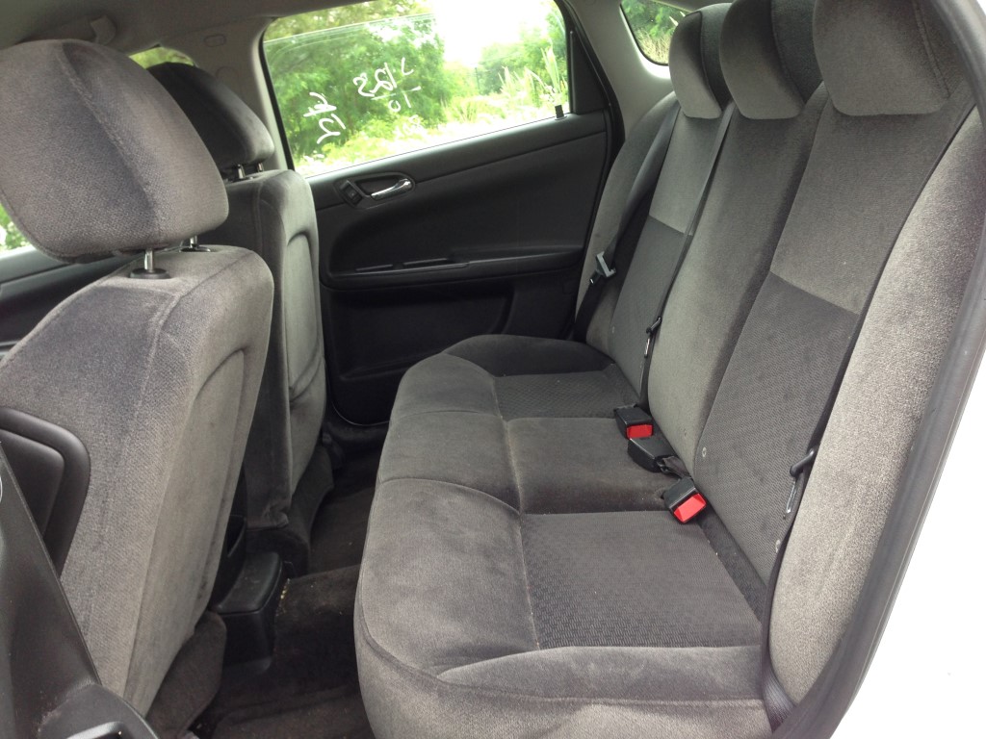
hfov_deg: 55.4
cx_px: 493
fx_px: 940
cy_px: 370
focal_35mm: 33
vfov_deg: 42.9
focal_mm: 4.12
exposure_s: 1/40
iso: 50
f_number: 2.4
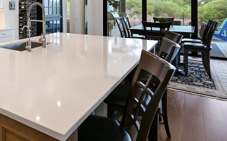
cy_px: 7
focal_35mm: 34
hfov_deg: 46.9
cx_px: -2
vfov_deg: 34.6
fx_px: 210
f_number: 4.5
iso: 100
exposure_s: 1/80
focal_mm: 14
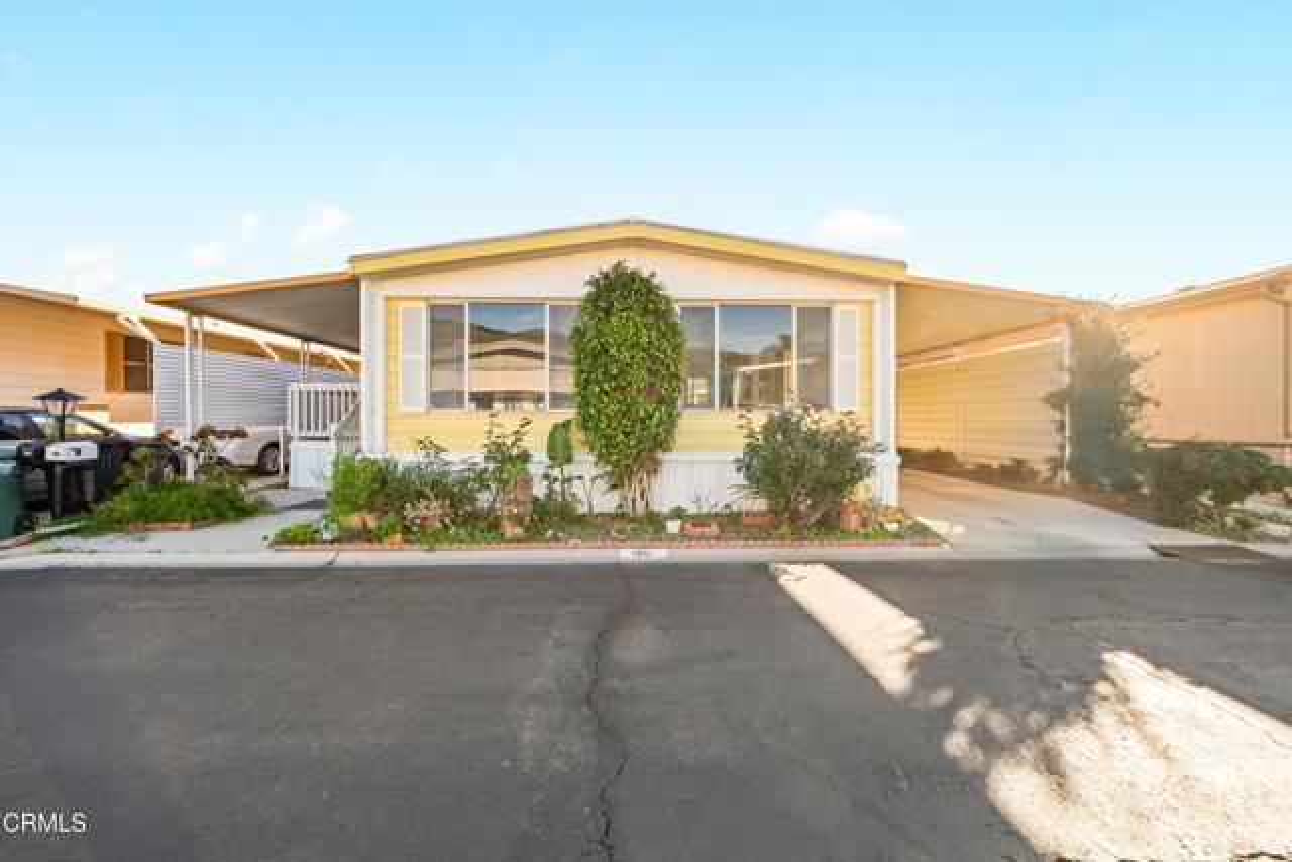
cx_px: 646
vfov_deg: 77.4
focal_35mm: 15
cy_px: 431
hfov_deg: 100.4
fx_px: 538
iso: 1250
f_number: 8
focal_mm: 15
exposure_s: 1/1250
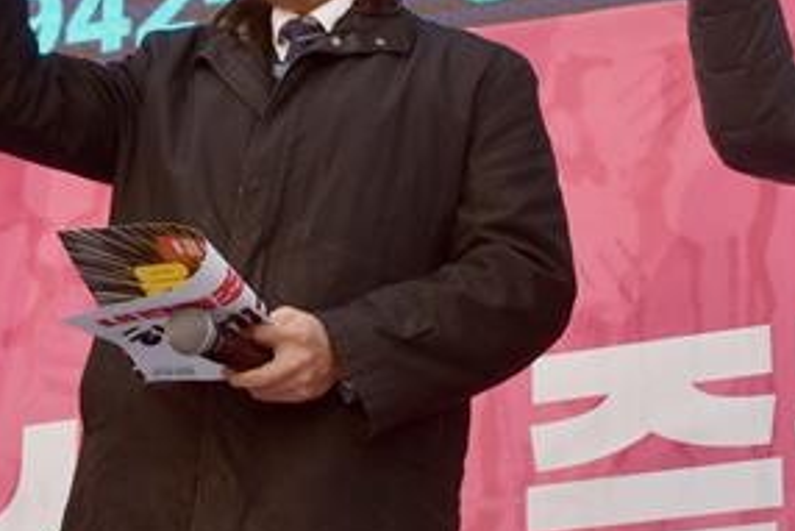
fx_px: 2850
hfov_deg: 15.7
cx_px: 128
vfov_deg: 10.6
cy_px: 163
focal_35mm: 129
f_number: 6.3
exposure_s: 1/400
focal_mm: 24
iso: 320
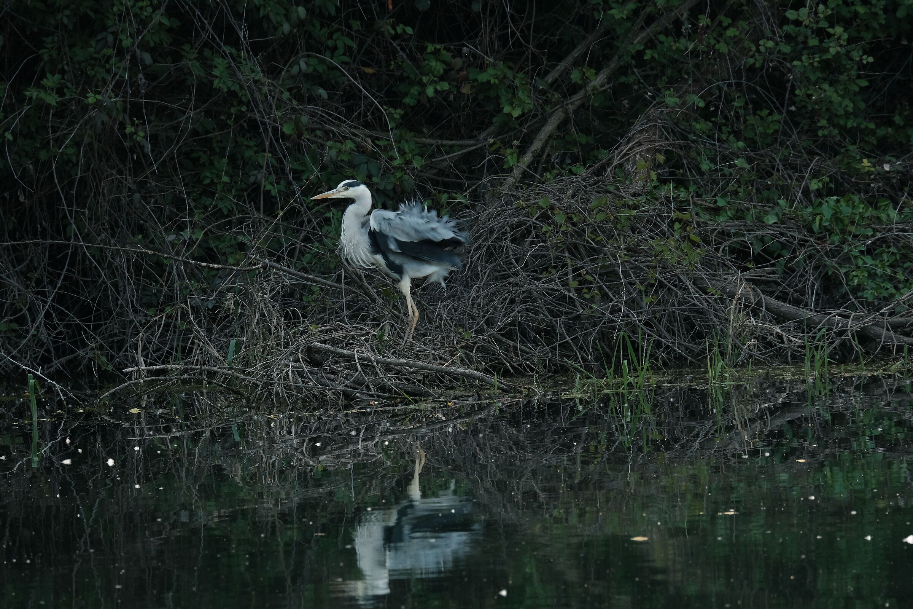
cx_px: 456
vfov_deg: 2.3
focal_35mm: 600
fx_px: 15215
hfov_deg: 3.4
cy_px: 304
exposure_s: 1/200
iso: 800
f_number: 9
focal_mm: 400
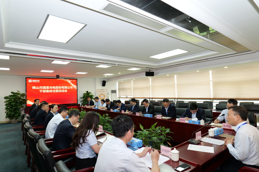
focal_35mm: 20
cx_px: 130
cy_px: 86
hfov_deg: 84.0
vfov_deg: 61.9
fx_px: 144
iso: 320
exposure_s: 1/15
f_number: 5.6
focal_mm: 20
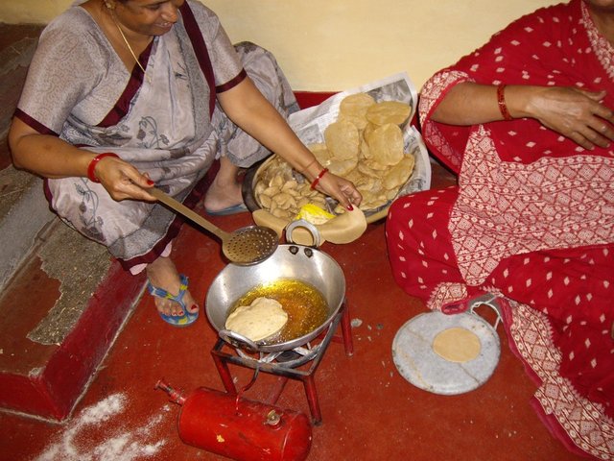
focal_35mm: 38
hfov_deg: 49.0
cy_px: 230
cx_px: 307
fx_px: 674
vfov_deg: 37.7
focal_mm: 6.2
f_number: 2.7
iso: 200
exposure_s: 1/40
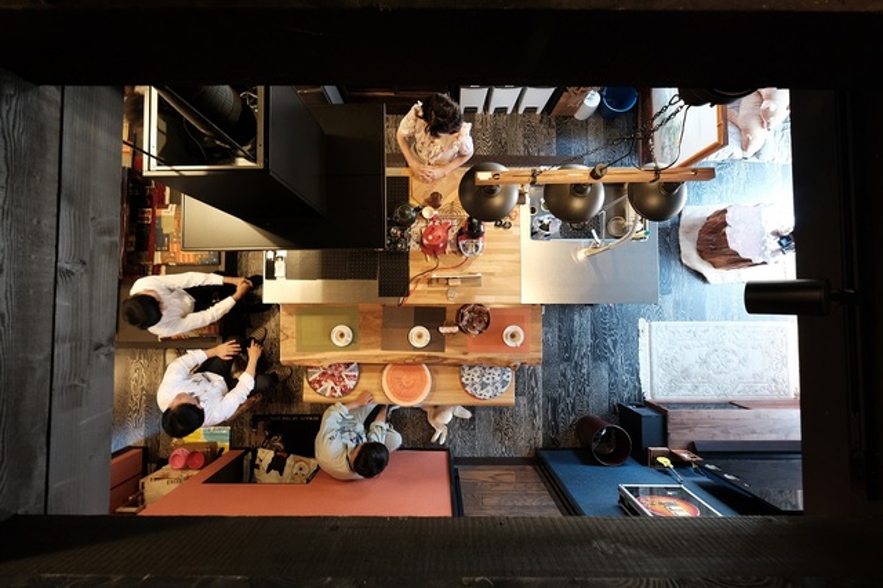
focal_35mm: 15
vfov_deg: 77.3
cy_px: 294
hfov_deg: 100.4
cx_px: 442
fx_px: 368
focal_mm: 10
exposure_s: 1/7.5
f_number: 4
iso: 800
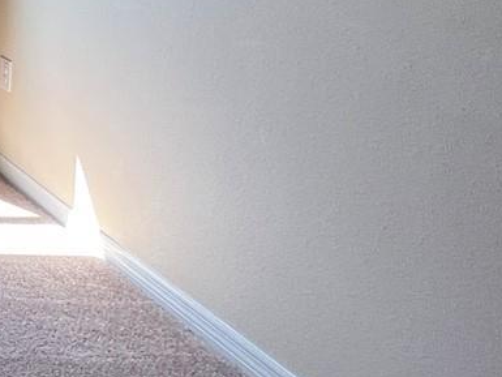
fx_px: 783
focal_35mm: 54
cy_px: -129
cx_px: -475
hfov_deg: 20.1
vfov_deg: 23.5
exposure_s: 1/122
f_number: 1.8
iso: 100
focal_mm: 1.57
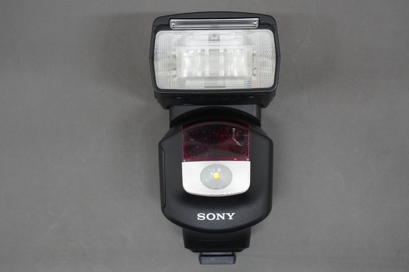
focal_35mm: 48
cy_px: 130
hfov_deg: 41.5
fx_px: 540
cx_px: 207
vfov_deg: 28.3
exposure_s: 1/50
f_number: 10
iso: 4000
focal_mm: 29
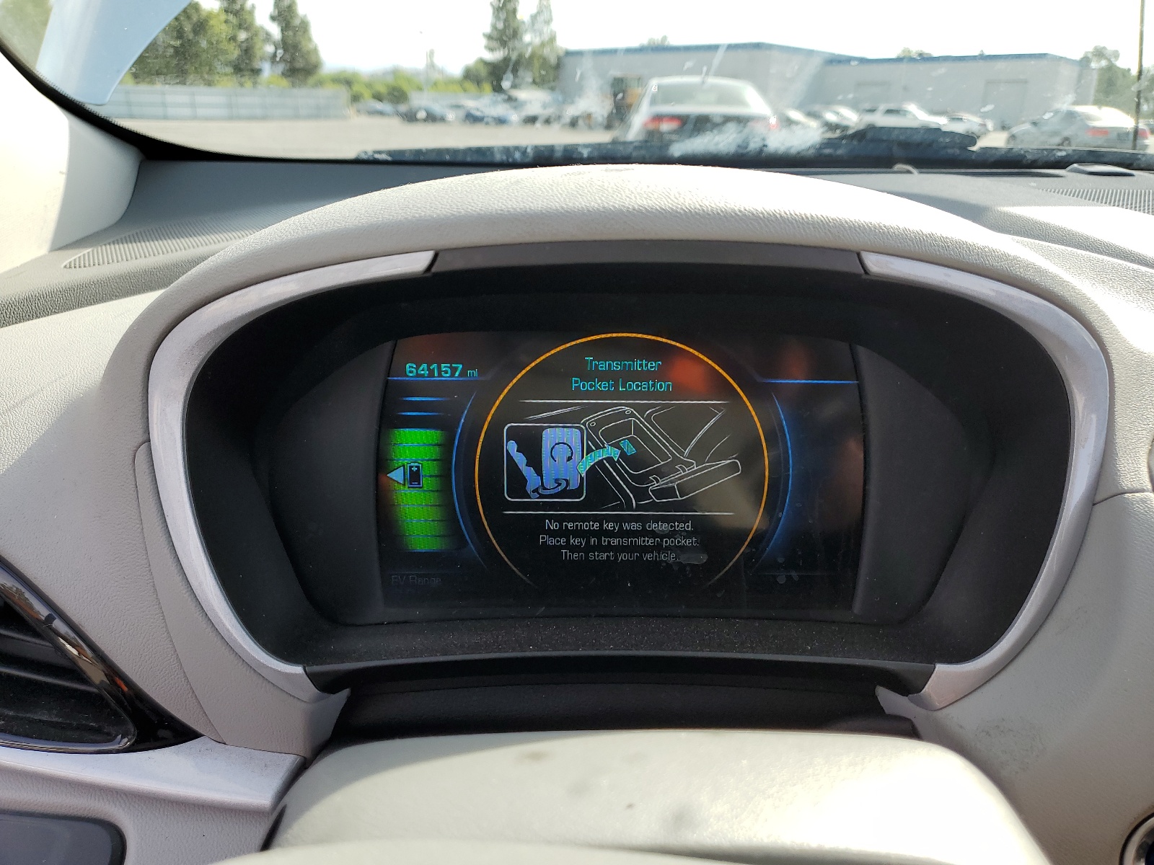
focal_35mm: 26
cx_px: 577
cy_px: 432
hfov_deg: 67.3
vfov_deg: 53.1
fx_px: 867
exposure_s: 1/556
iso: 50
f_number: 1.5
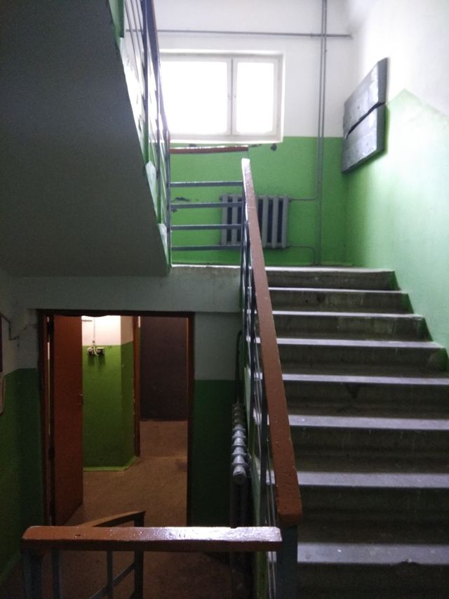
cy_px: 300
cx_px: 224
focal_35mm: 21
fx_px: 363
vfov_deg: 79.0
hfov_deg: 63.5
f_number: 2
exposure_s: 1/17
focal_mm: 3.57
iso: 800
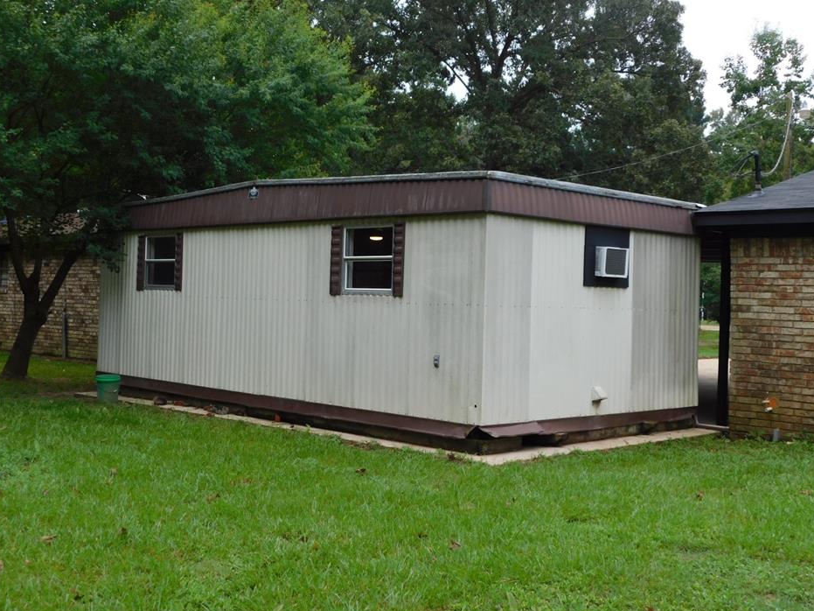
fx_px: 1035
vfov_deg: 32.9
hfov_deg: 43.0
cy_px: 280
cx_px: 412
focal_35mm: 44
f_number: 3.6
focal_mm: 7.1
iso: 125
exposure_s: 1/320
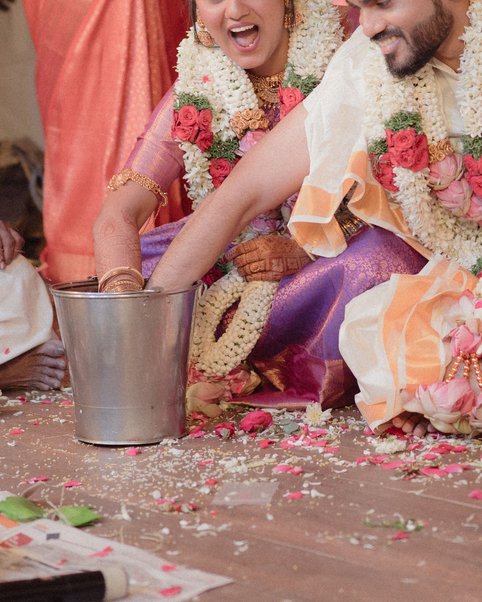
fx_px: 1926
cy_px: 11
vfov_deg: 17.4
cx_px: 280
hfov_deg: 14.3
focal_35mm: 108
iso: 500
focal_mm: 35
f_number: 1.4
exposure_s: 1/320
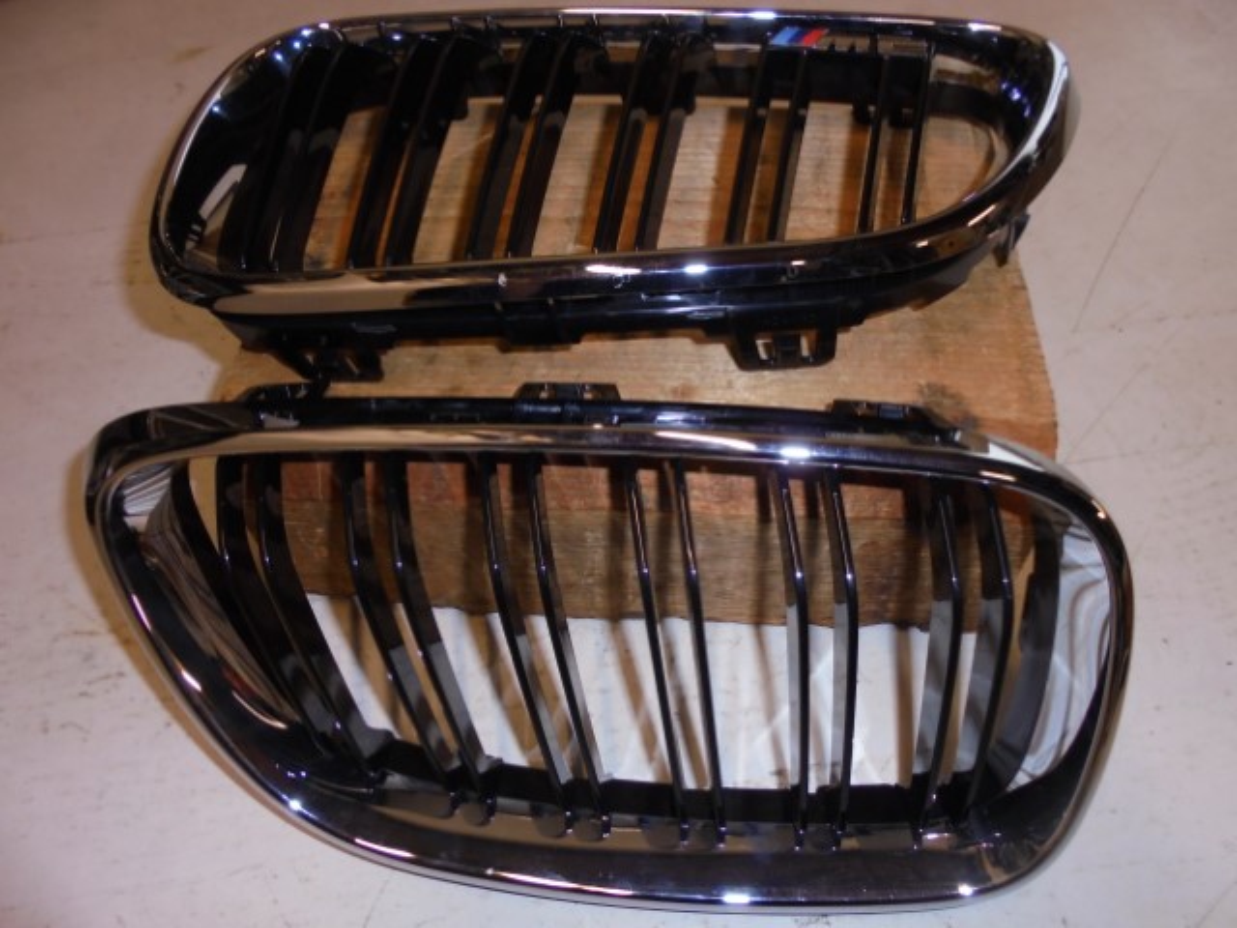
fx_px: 929
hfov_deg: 67.3
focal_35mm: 26
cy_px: 464
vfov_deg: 53.1
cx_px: 618
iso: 200
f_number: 3.5
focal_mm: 4.6
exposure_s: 1/30
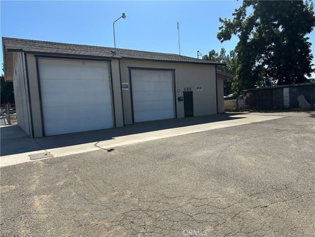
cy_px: 118
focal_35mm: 24
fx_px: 218
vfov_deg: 56.8
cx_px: 158
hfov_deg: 71.6
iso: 80
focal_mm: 6.86
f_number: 1.78
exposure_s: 1/5848
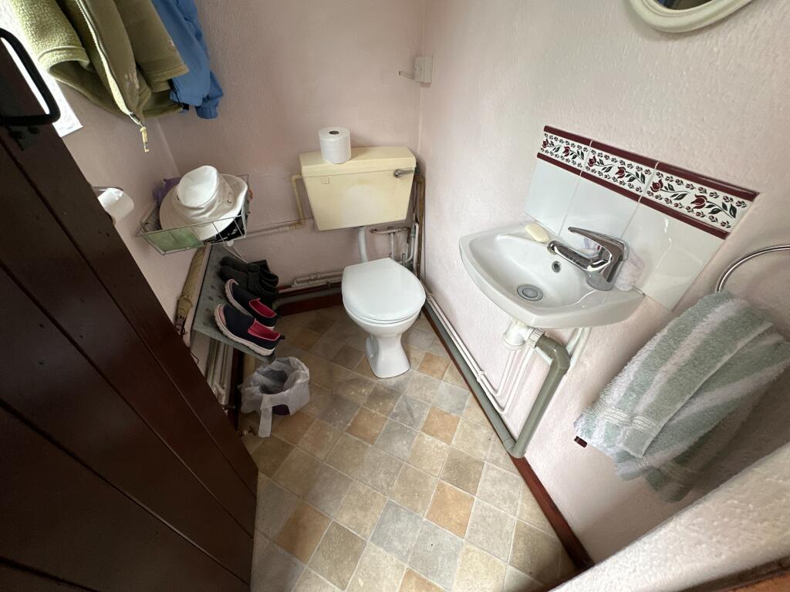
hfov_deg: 102.1
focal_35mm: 14
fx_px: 320
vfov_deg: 85.7
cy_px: 296
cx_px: 395
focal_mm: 2.22
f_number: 2.2
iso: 160
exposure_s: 1/99
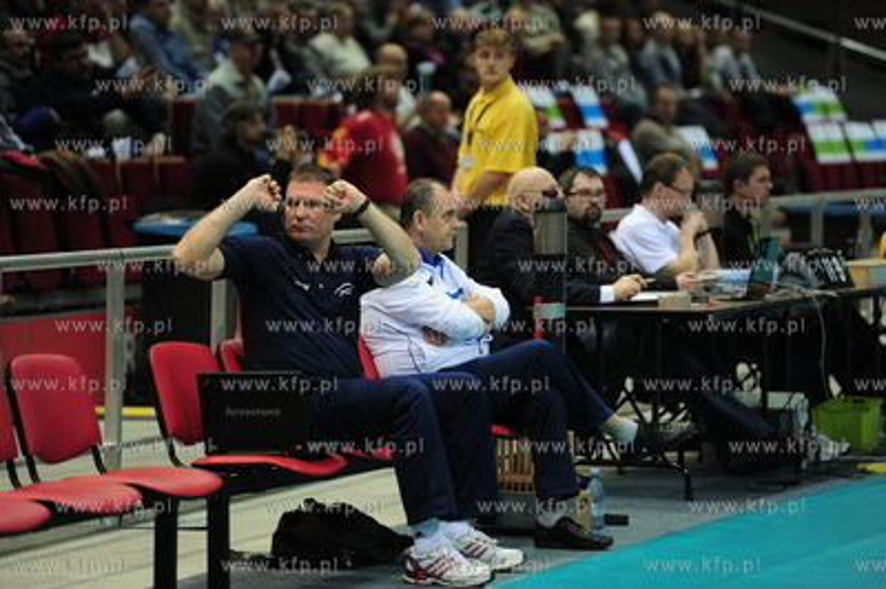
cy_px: 294
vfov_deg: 6.9
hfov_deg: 10.3
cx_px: 443
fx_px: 4918
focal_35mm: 200
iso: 2500
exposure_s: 1/1250
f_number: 2.8
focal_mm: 200
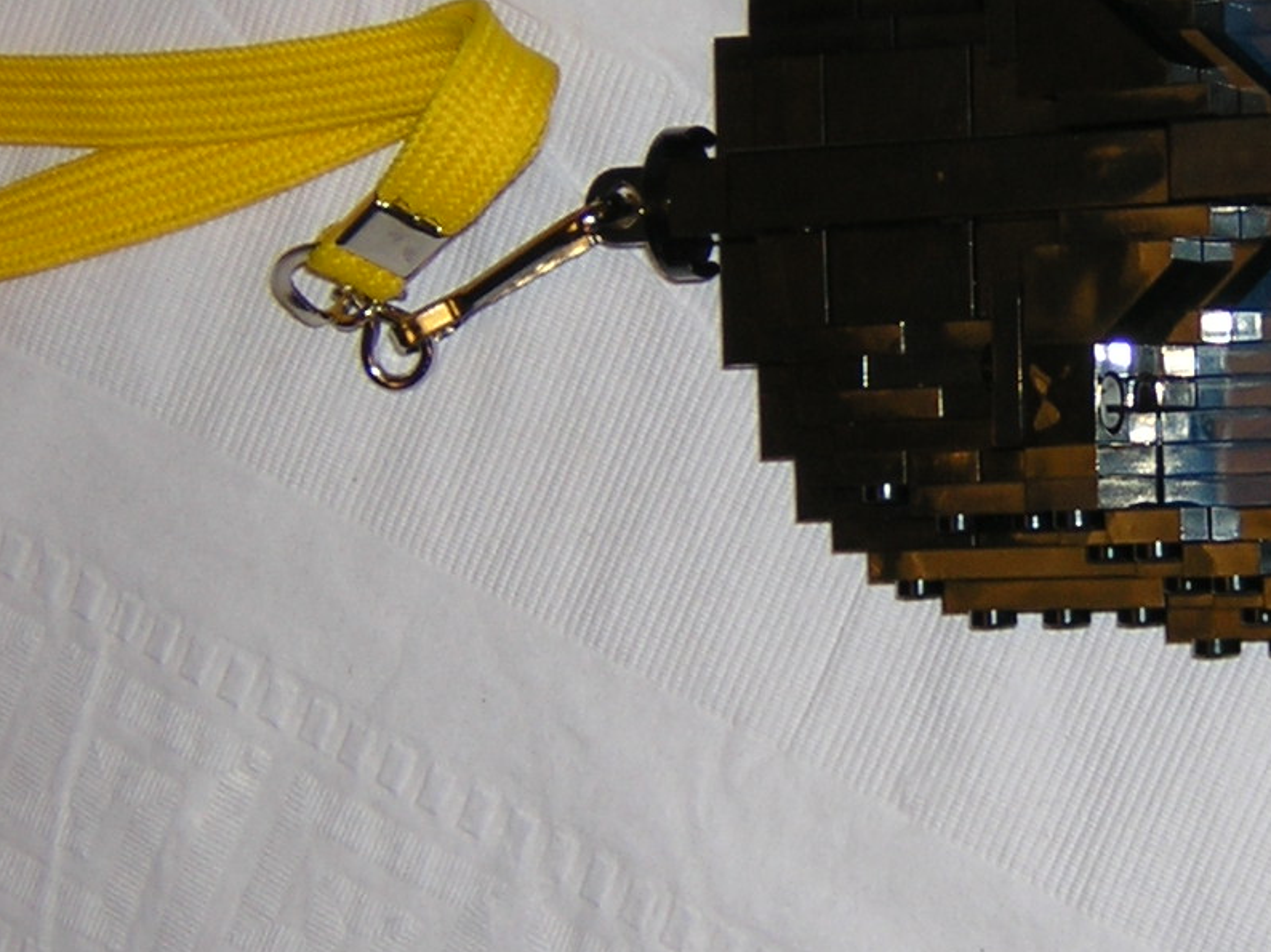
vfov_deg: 11.8
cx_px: 1138
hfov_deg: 15.6
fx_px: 4588
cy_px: 242
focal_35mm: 125
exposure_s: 1/60.1
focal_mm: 8.1
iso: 100
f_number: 3.4
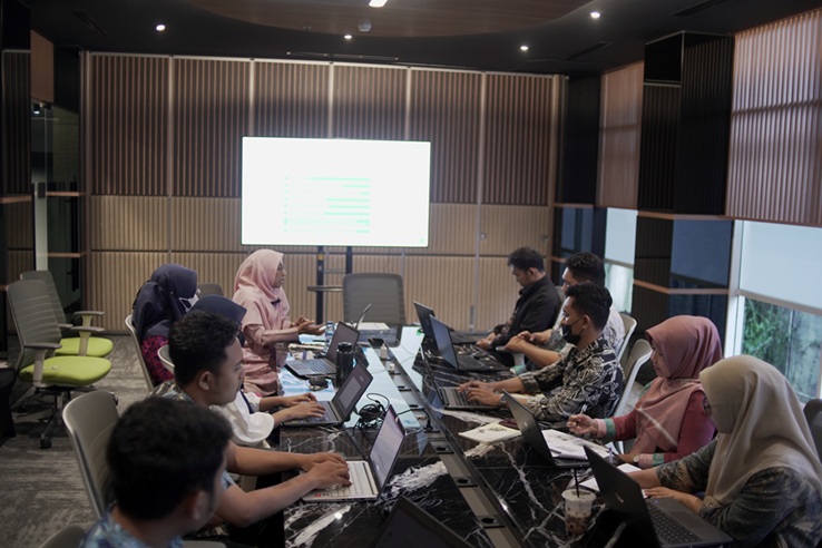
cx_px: 411
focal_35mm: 35
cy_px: 274
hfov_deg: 54.4
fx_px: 799
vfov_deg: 37.9
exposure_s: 1/100
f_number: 2
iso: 1250
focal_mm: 35
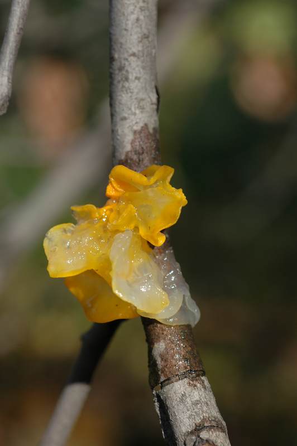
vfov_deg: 22.6
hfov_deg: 15.2
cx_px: 148
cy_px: 223
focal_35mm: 90
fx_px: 1116
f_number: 7.1
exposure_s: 1/200
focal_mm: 60
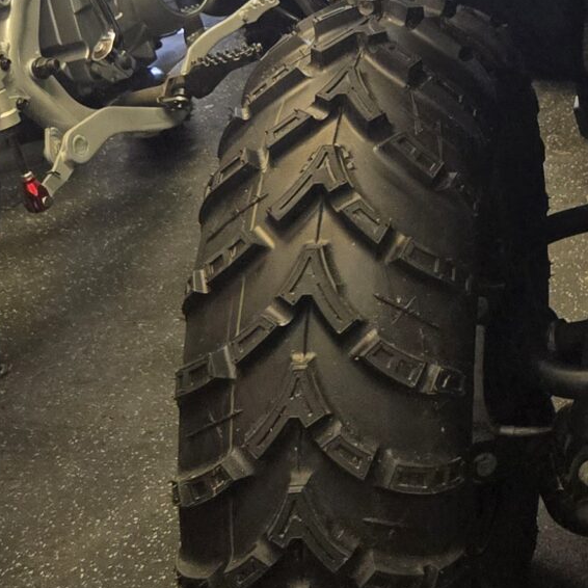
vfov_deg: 17.7
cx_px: 905
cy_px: -171
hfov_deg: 16.9
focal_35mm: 92
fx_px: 1768
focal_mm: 5.4
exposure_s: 1/120
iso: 500
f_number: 1.8
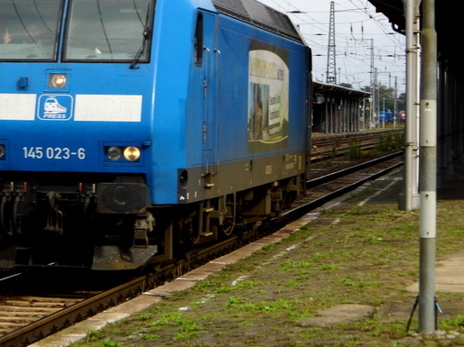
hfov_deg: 12.0
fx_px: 2211
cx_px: 159
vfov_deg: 9.0
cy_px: 82
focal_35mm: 165
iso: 100
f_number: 4.5
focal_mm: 19
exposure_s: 1/449
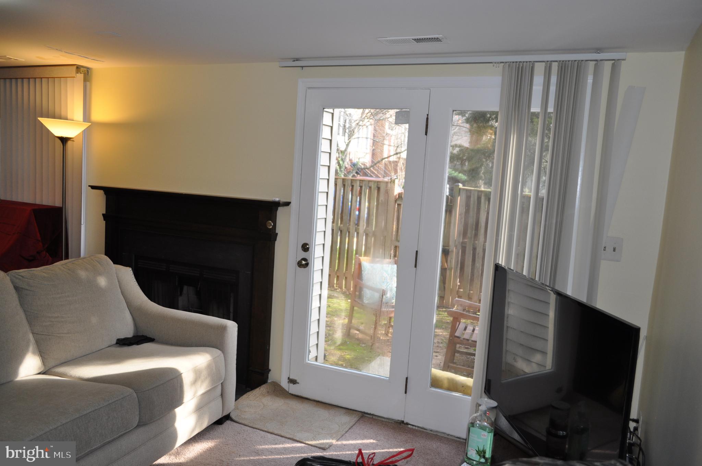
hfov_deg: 67.4
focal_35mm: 27
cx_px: 351
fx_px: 526
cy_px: 233
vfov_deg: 47.8
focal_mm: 18
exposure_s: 1/160
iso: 400
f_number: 3.5
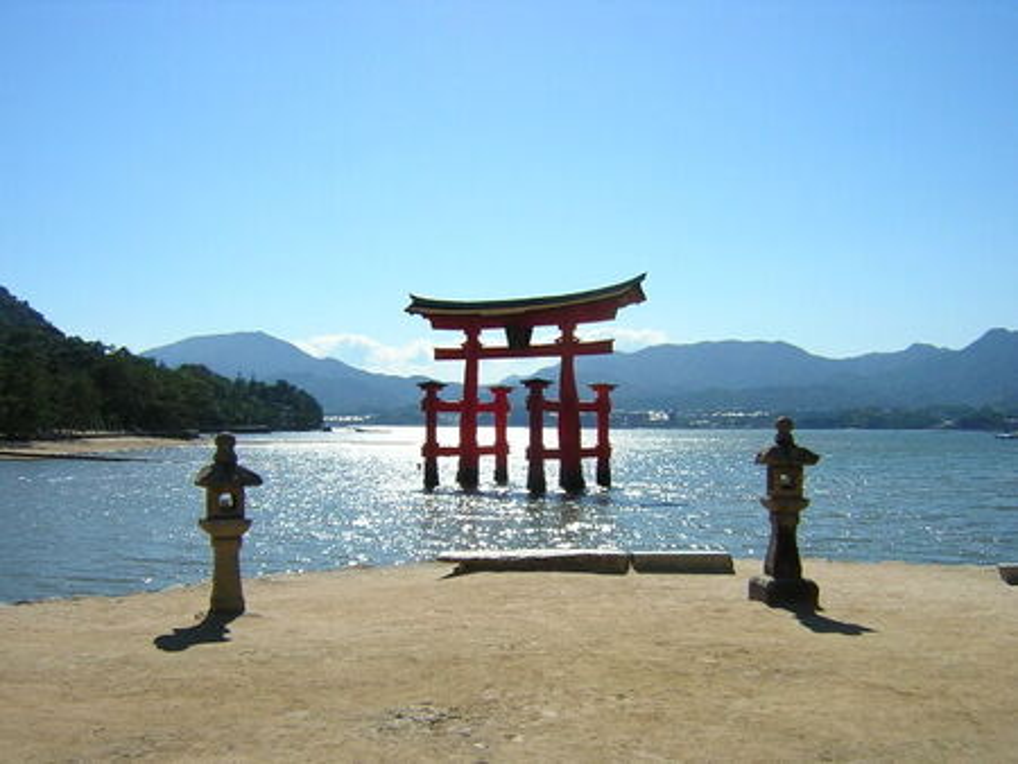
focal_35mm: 36
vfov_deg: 39.7
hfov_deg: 51.3
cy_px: 382
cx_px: 509
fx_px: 1059
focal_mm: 4.7
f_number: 5.2
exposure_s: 1/772
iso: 141
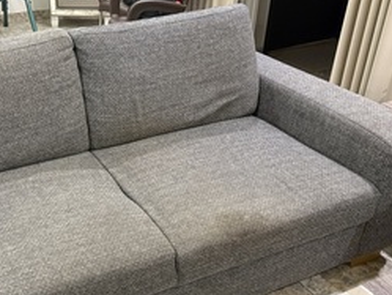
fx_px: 499
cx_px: 105
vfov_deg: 32.8
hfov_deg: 41.8
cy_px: 176
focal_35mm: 44
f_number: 1.78
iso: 320
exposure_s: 1/51
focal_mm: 6.76
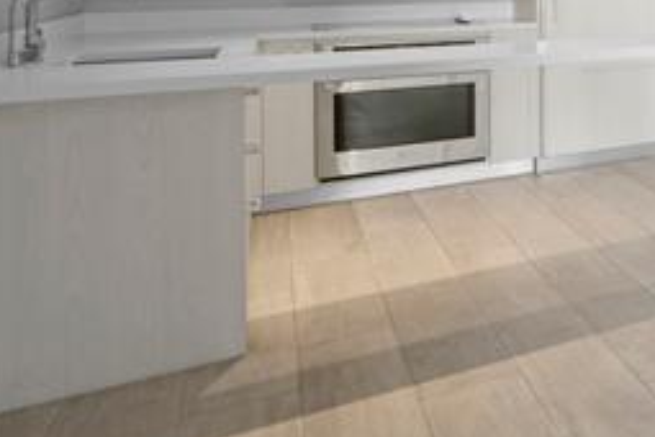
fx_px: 800
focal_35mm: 44
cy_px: -42
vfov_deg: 27.9
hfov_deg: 27.7
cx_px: 1009
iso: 125
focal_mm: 14
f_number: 9
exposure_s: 1
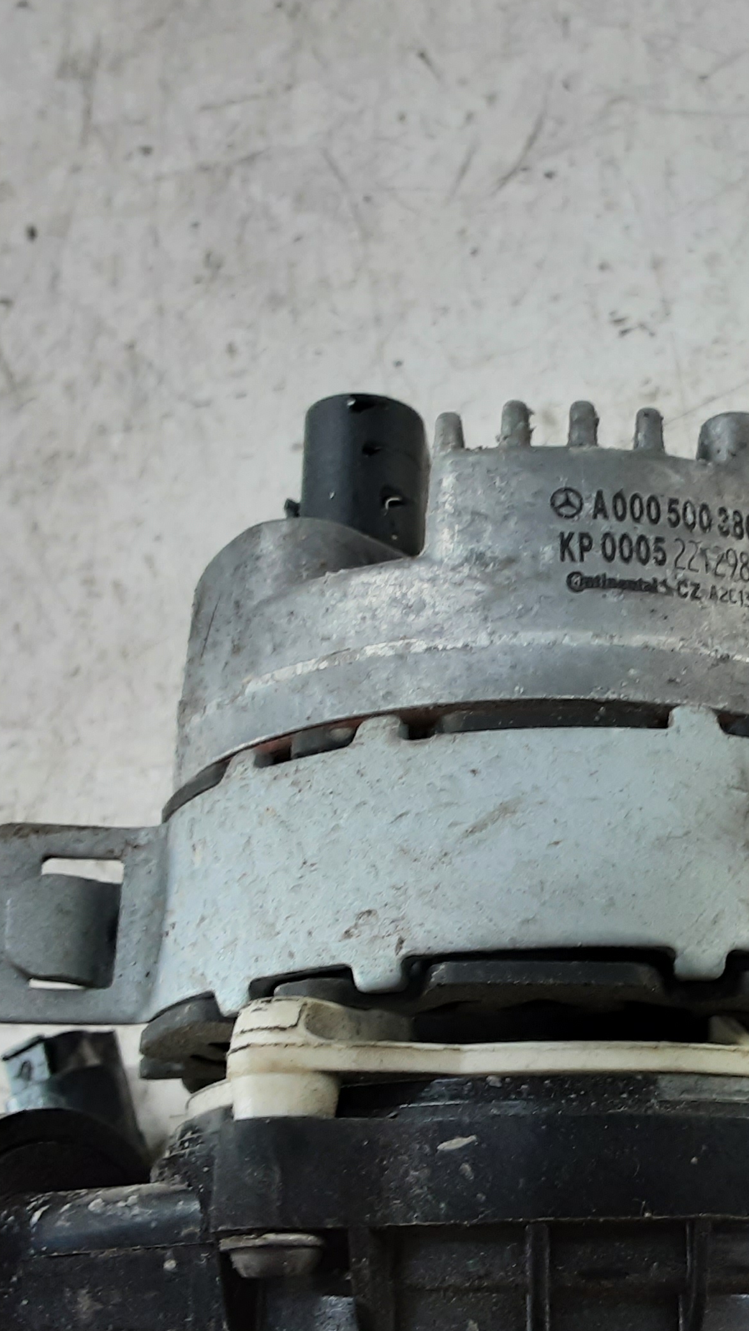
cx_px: 665
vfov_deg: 44.5
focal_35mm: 46
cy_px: 721
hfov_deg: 25.2
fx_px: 1624
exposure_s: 1/50
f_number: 1.9
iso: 80
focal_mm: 2.91
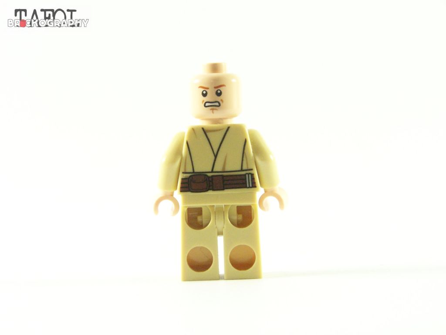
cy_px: 168
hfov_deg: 20.9
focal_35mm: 94
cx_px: 223
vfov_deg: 15.7
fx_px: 1211
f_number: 4
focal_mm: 15.6
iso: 400
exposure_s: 1/60
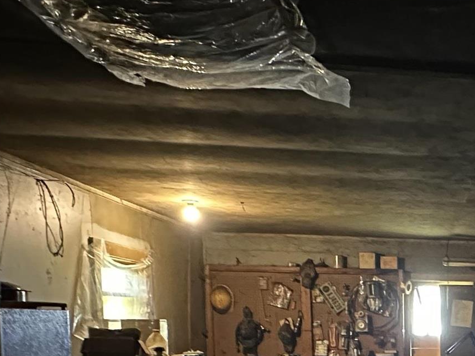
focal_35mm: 50
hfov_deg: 33.1
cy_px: 398
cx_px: 531
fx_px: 686
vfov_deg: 26.6
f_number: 2.2
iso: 1250
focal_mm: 2.22
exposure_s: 1/30
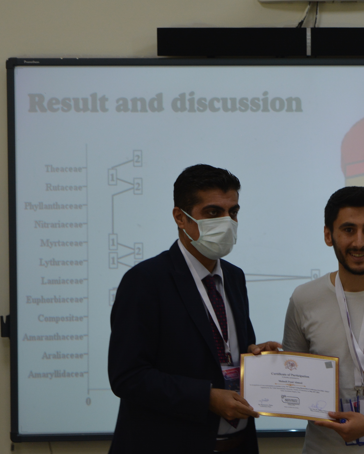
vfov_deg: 13.2
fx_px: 1964
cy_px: 269
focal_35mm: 146
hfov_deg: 10.5
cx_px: 344
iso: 500
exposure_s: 1/60
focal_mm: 55
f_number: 5.6
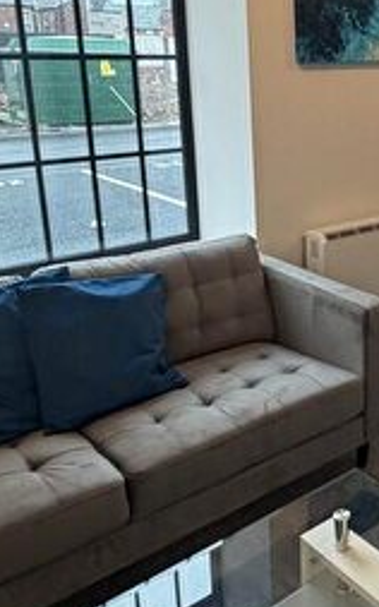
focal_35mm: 41
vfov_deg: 47.9
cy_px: 234
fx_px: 678
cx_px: 374
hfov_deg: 29.3
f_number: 2.2
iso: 320
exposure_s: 1/100
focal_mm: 2.22
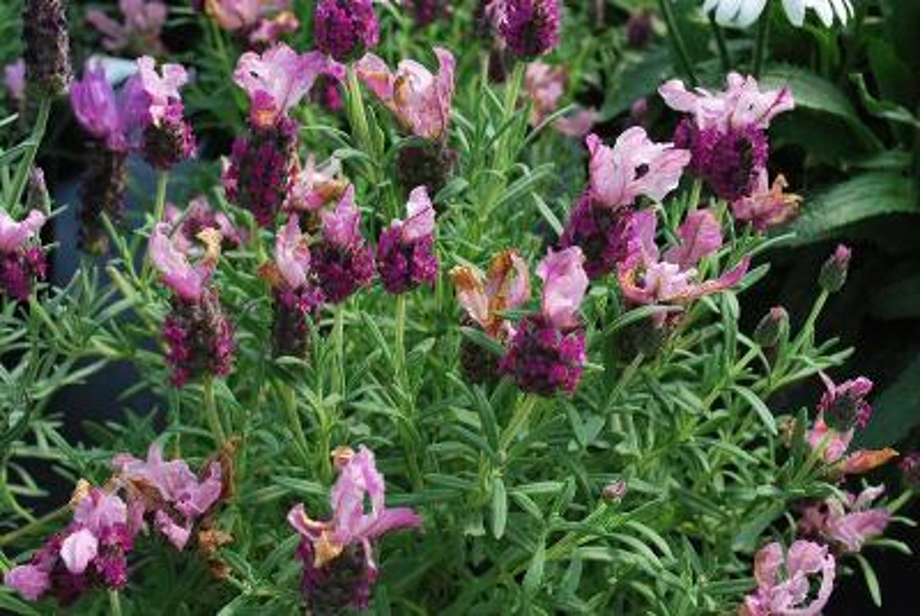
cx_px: 460
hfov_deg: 41.1
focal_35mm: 48
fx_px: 1228
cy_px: 308
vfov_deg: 28.2
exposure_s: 1/60
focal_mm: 32
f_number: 8
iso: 180
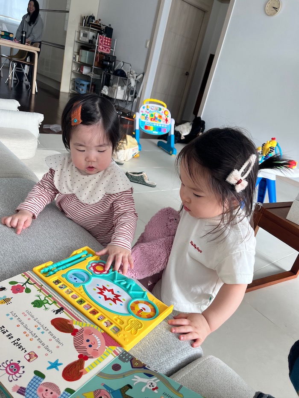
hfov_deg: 53.1
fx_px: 299
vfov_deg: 67.3
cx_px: 150
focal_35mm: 26
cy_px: 199
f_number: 1.6
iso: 64
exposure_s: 1/121
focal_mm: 5.1
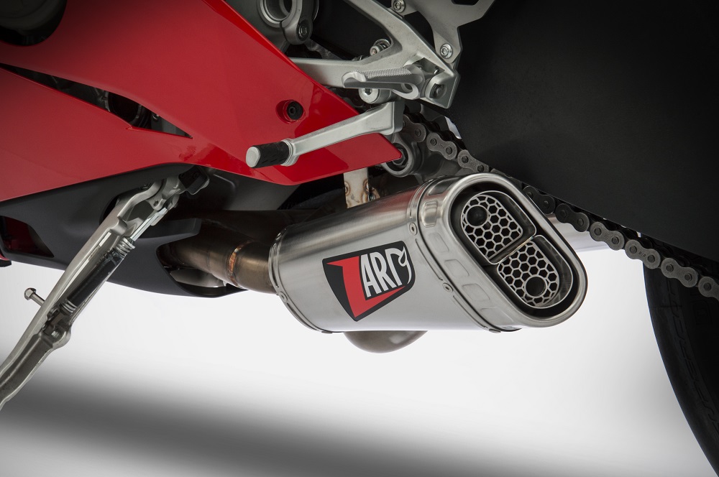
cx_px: 360
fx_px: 2394
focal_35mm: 120
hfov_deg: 17.1
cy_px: 238
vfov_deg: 11.4
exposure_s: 1/60
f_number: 13
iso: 400
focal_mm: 80
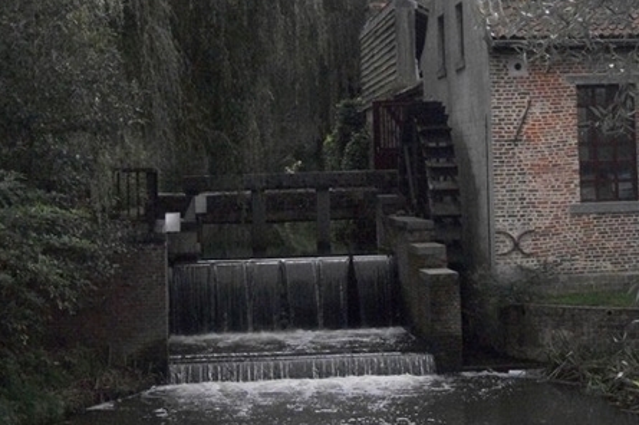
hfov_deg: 23.4
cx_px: 317
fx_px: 1543
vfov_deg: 15.6
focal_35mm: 87
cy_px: 70
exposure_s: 1/200
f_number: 4.1
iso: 640
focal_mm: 11
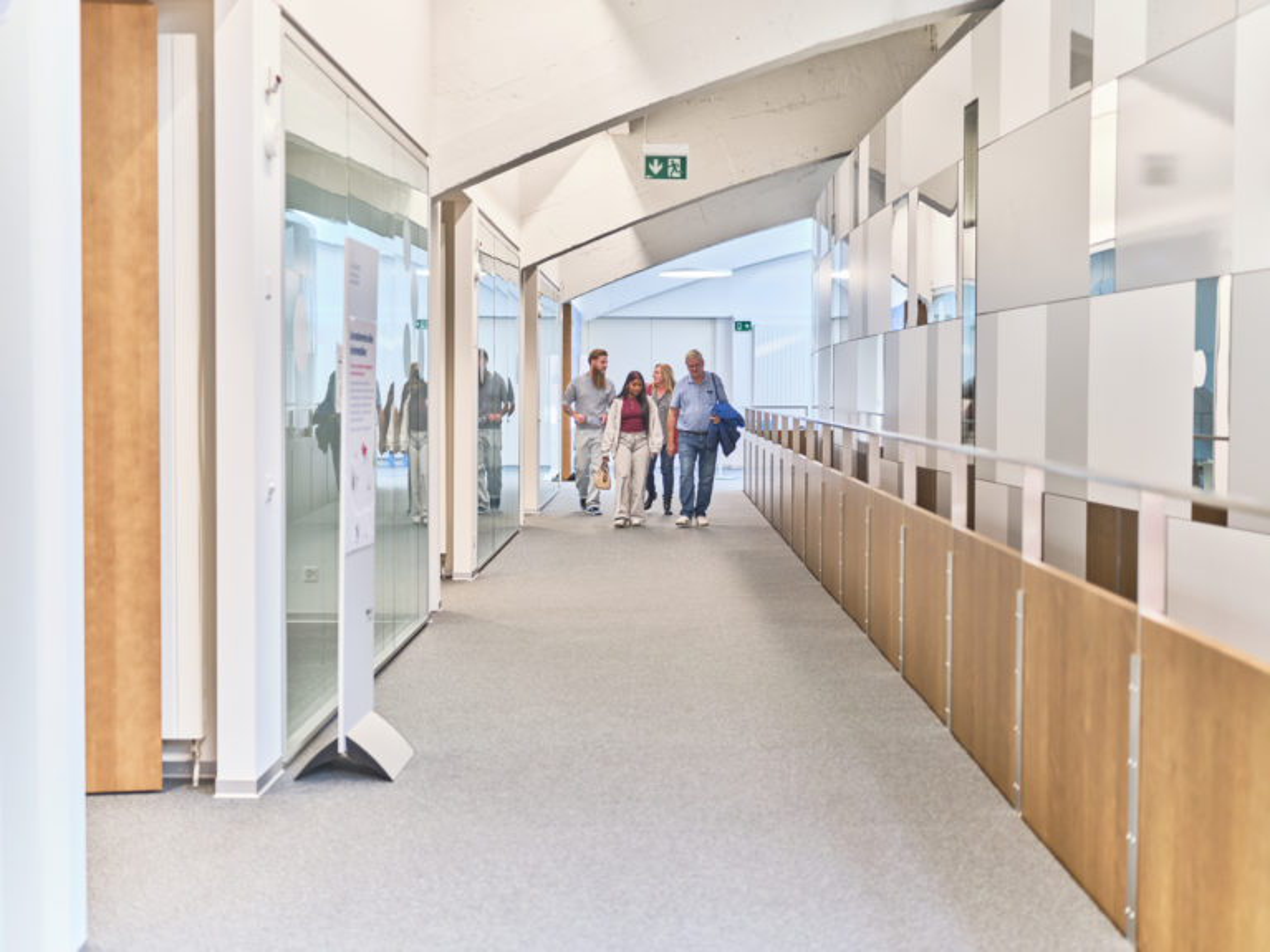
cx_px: 635
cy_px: 476
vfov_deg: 29.1
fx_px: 1834
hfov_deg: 38.2
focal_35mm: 50
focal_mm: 63
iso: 400
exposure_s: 1/60
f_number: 2.8
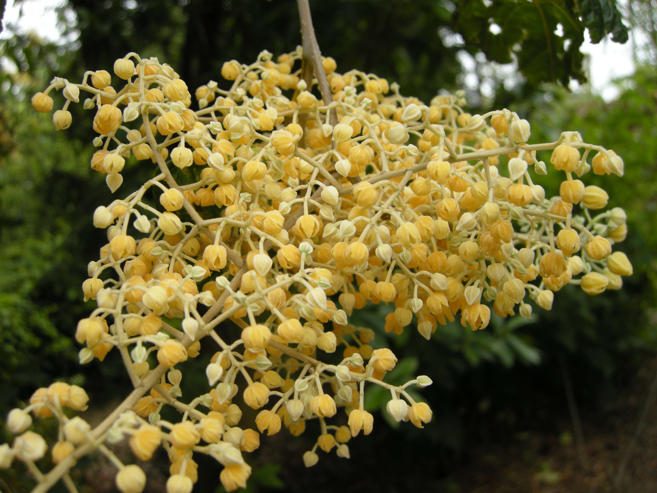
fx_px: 664
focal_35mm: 35
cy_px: 246
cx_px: 328
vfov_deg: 40.7
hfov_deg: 52.6
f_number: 3.4
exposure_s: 1/75
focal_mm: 7.5
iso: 64
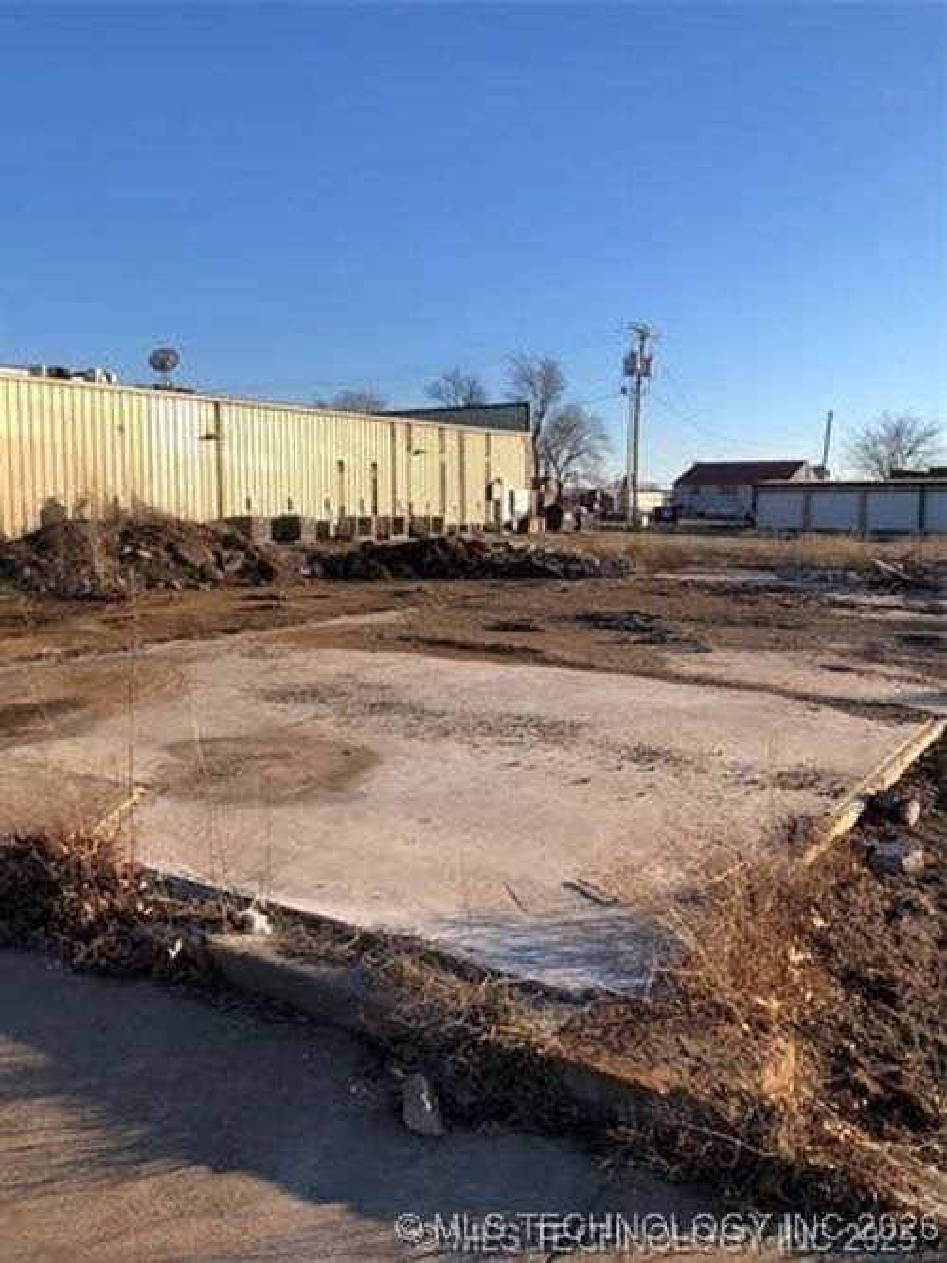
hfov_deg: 49.7
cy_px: 632
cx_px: 474
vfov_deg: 63.5
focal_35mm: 28
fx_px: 1022
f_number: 1.8
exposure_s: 1/1245
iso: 20
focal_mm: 3.99
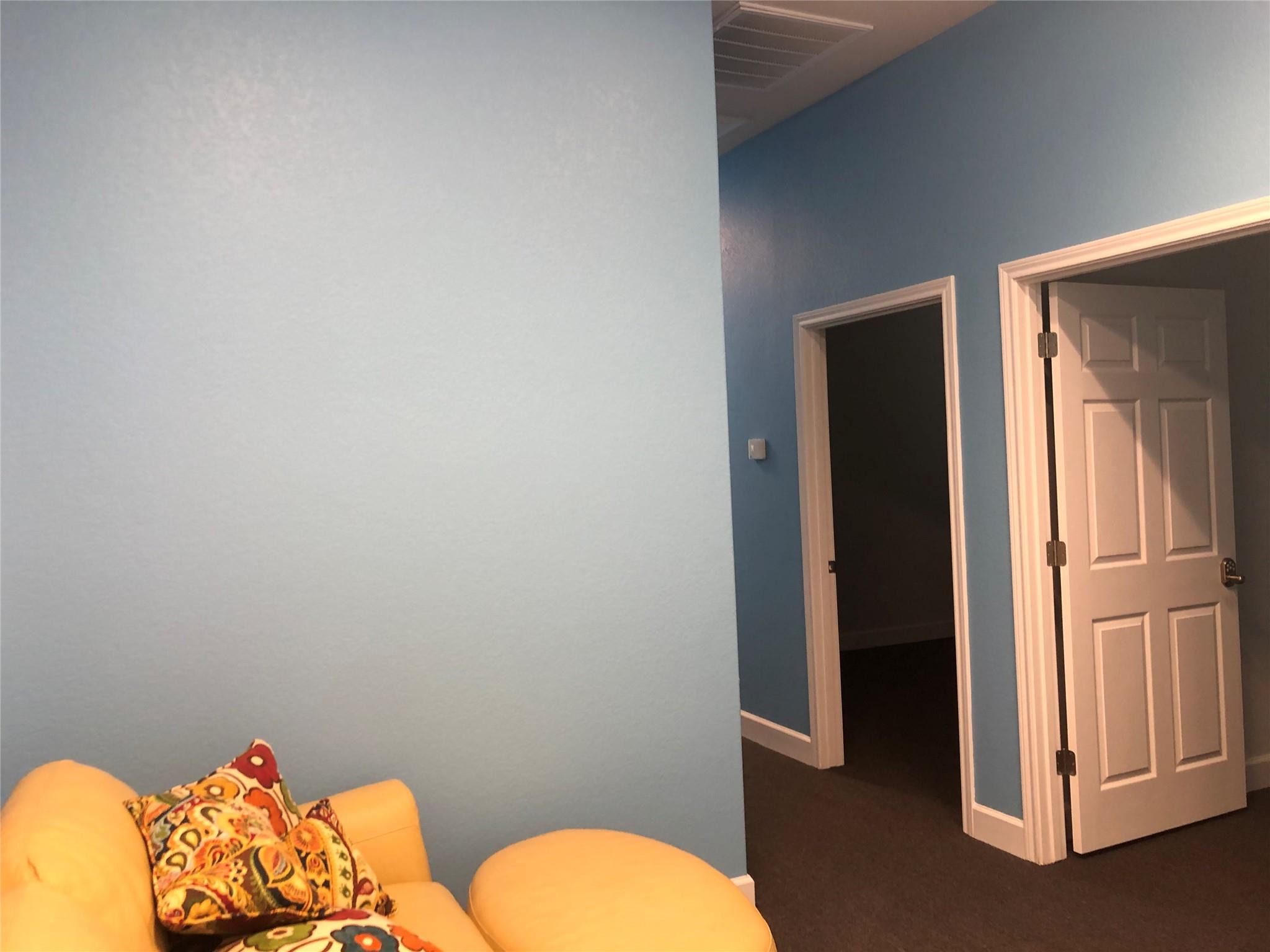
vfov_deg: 49.7
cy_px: 476
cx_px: 635
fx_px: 1027
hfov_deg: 63.4
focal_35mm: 28
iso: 40
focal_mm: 4
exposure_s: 1/16
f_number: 1.8
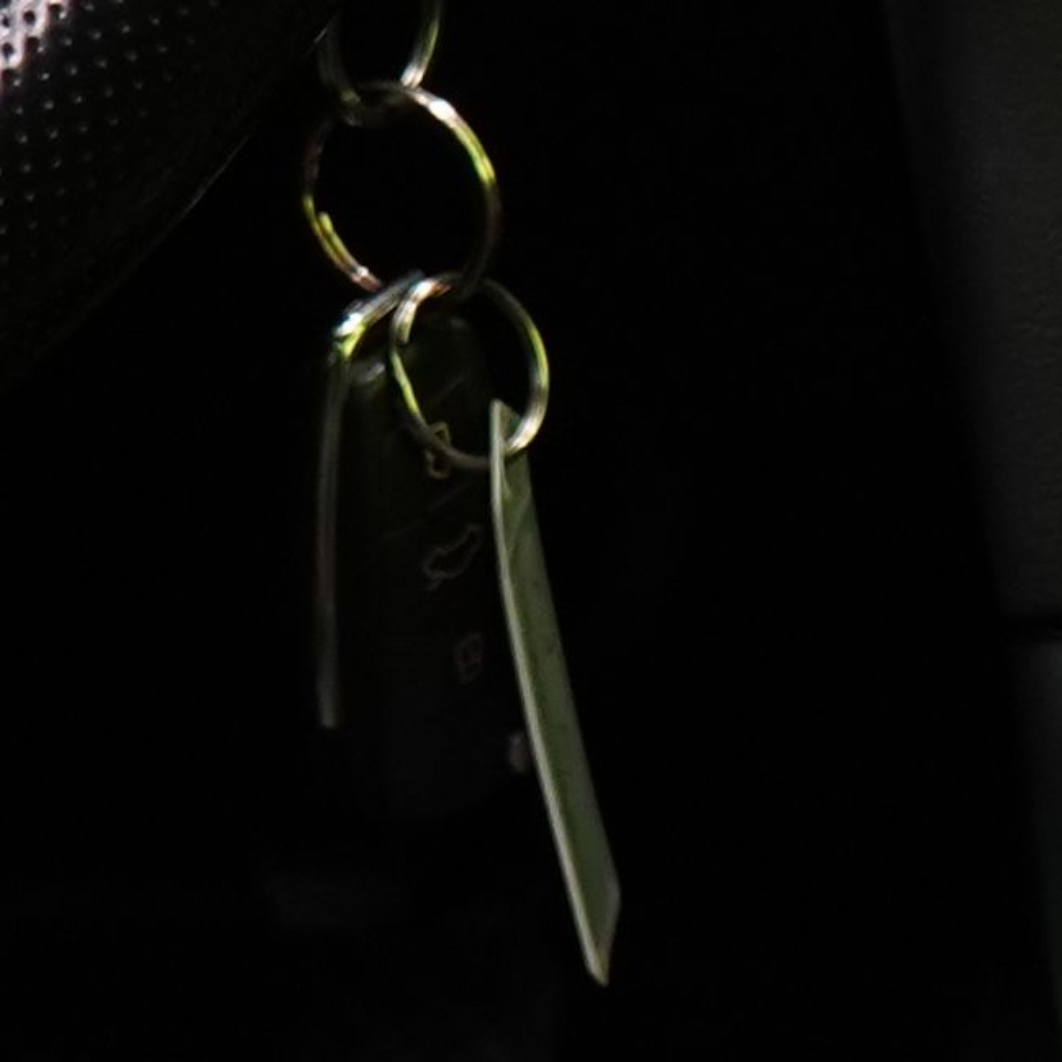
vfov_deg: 7.1
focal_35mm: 244
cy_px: -446
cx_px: 2096
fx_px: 8469
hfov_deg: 6.9
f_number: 5.6
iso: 1250
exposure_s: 1/25
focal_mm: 31
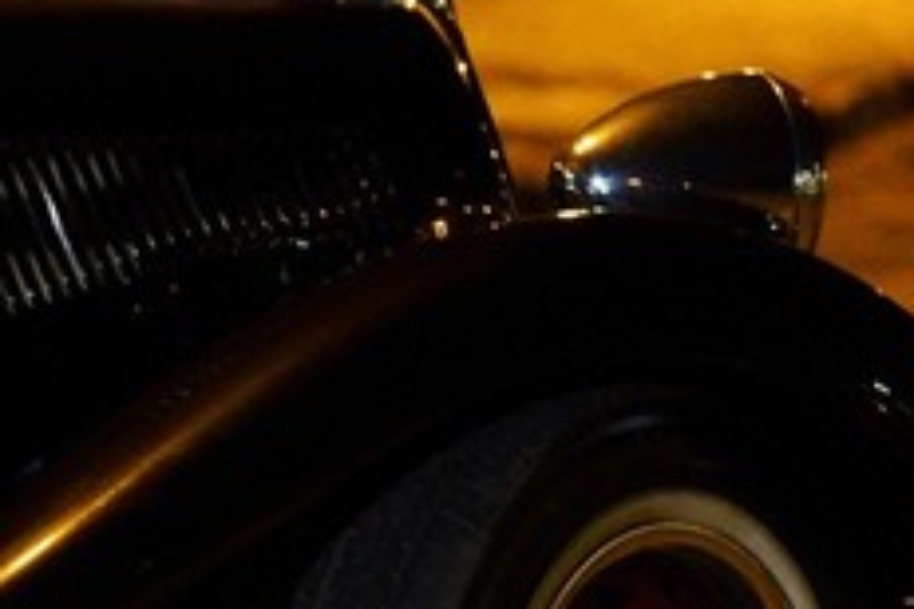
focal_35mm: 442
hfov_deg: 4.6
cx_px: -1171
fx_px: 11221
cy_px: 637
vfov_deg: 3.1
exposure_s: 1/100
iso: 2000
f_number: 2.5
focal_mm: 85
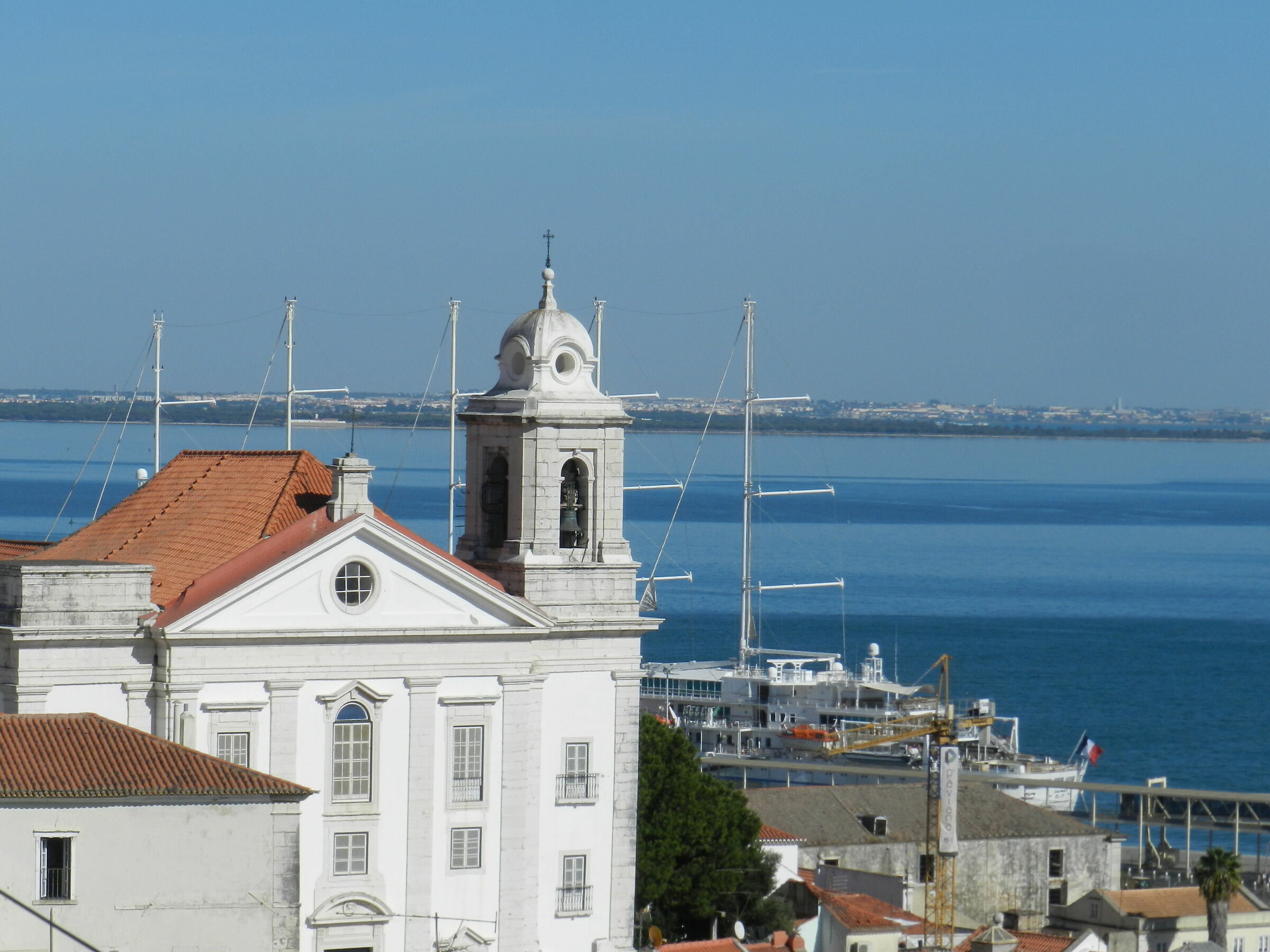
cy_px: 476
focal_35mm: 130
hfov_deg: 15.2
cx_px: 635
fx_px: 4769
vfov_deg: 11.4
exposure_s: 1/1250
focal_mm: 23.1
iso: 160
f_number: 6.3
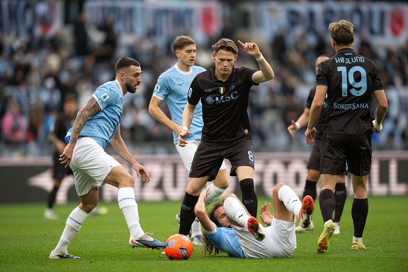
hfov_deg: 5.2
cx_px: 204
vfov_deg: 3.4
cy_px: 136
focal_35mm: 400
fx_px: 4534
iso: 800
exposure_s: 1/2000
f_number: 2.8
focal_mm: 400
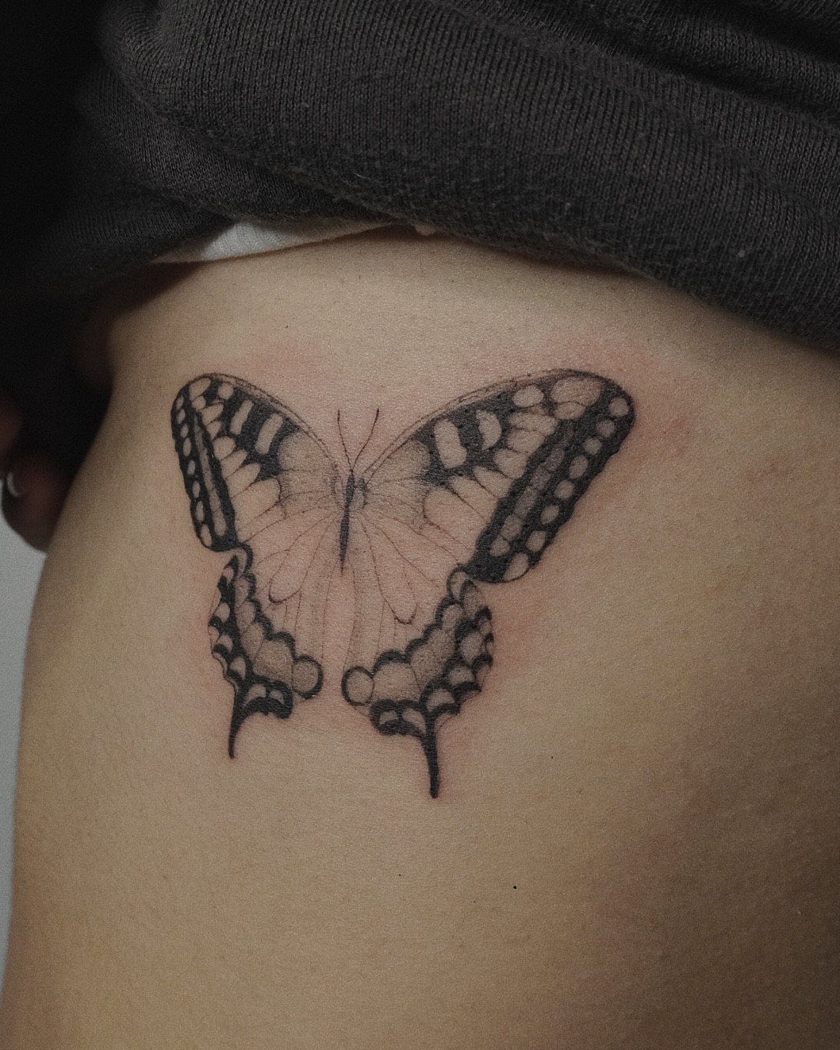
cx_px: 413
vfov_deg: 46.2
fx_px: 1229
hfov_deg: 37.7
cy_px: 538
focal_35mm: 40
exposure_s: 1/160
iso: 1600
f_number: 10
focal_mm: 23
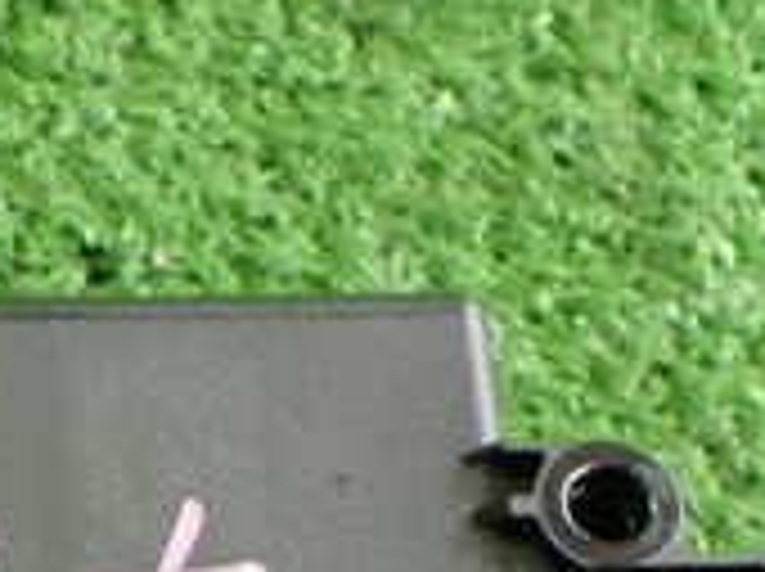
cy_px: 905
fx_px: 2339
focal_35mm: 106
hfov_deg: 17.7
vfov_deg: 13.0
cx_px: -148
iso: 800
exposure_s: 1/80
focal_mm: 5.4
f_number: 2.3
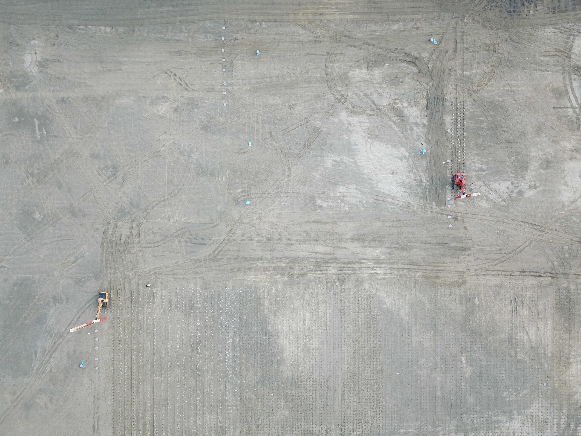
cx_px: 290
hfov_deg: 67.3
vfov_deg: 53.1
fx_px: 436
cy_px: 218
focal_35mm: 26
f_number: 2.2
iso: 100
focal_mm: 4.73
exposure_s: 1/121
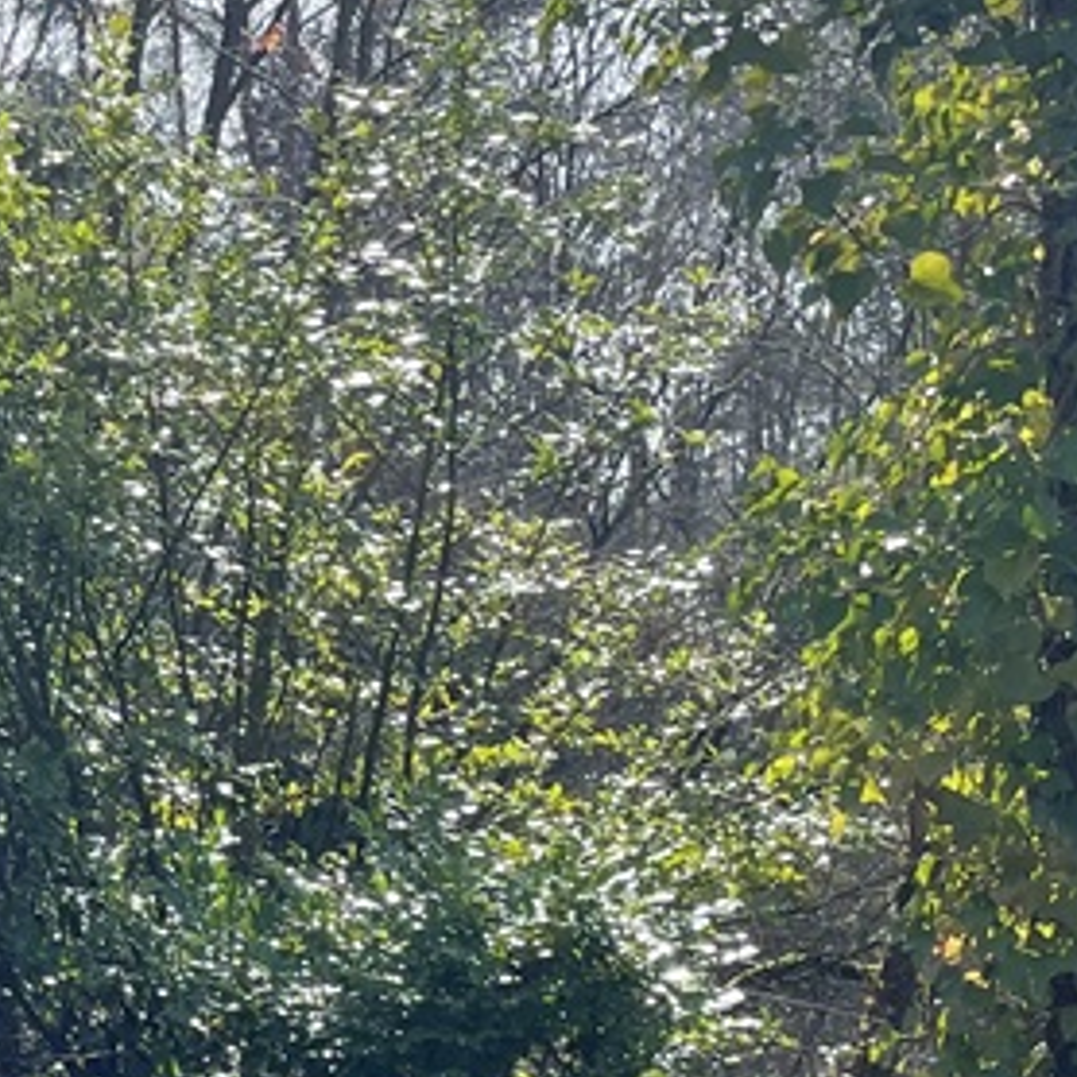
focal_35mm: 100
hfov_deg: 15.8
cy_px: 901
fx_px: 3520
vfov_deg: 17.2
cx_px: -595
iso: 32
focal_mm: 4.2
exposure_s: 1/1082
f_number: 1.6
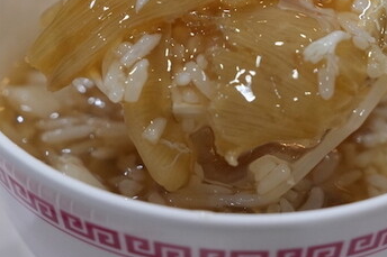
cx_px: 225
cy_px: 13
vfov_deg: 8.4
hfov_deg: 12.6
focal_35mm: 163
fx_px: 1751
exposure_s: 1/80
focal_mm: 66
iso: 2500
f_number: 5.6
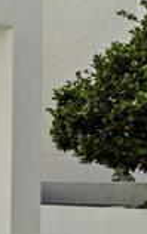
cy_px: 181
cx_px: -554
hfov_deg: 6.7
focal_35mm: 99
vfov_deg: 20.8
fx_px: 633
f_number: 4.5
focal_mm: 10
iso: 100
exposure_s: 1/500
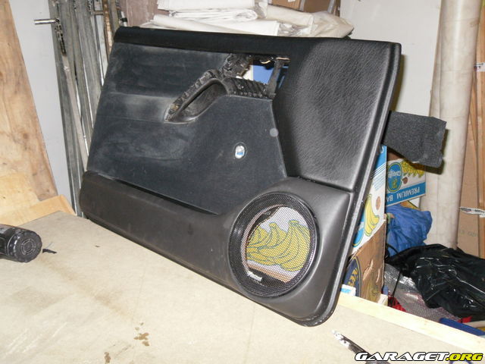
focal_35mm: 35
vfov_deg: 40.7
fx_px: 490
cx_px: 242
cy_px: 182
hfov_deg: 52.6
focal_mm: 6.3
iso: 200
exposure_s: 1/45
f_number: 3.5
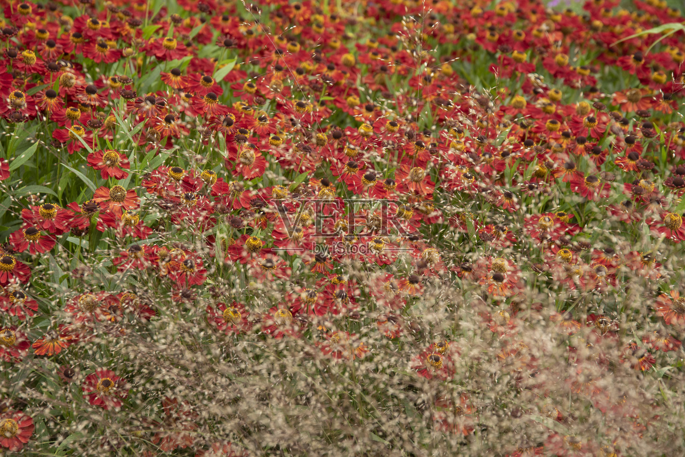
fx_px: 1999
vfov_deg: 13.1
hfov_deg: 19.4
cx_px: 342
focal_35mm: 105
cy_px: 228
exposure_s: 1/160
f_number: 8
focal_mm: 105
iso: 500
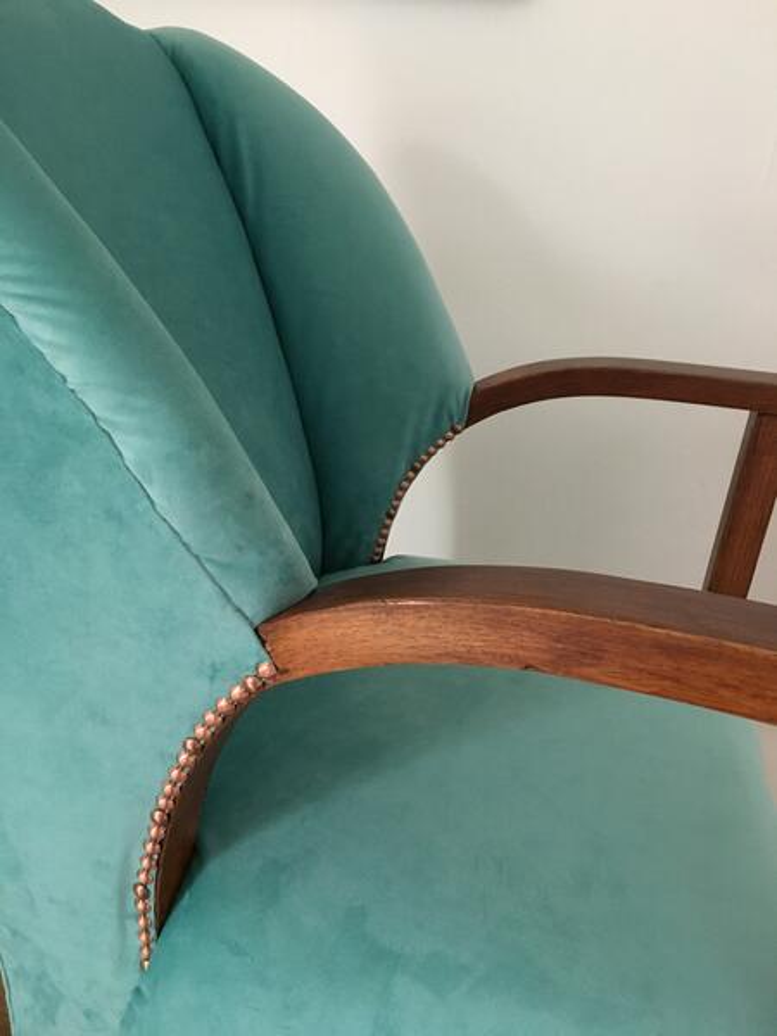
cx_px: 388
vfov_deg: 61.7
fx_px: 868
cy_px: 518
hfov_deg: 48.2
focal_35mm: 29
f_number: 2.2
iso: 200
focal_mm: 4.15
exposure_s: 1/20
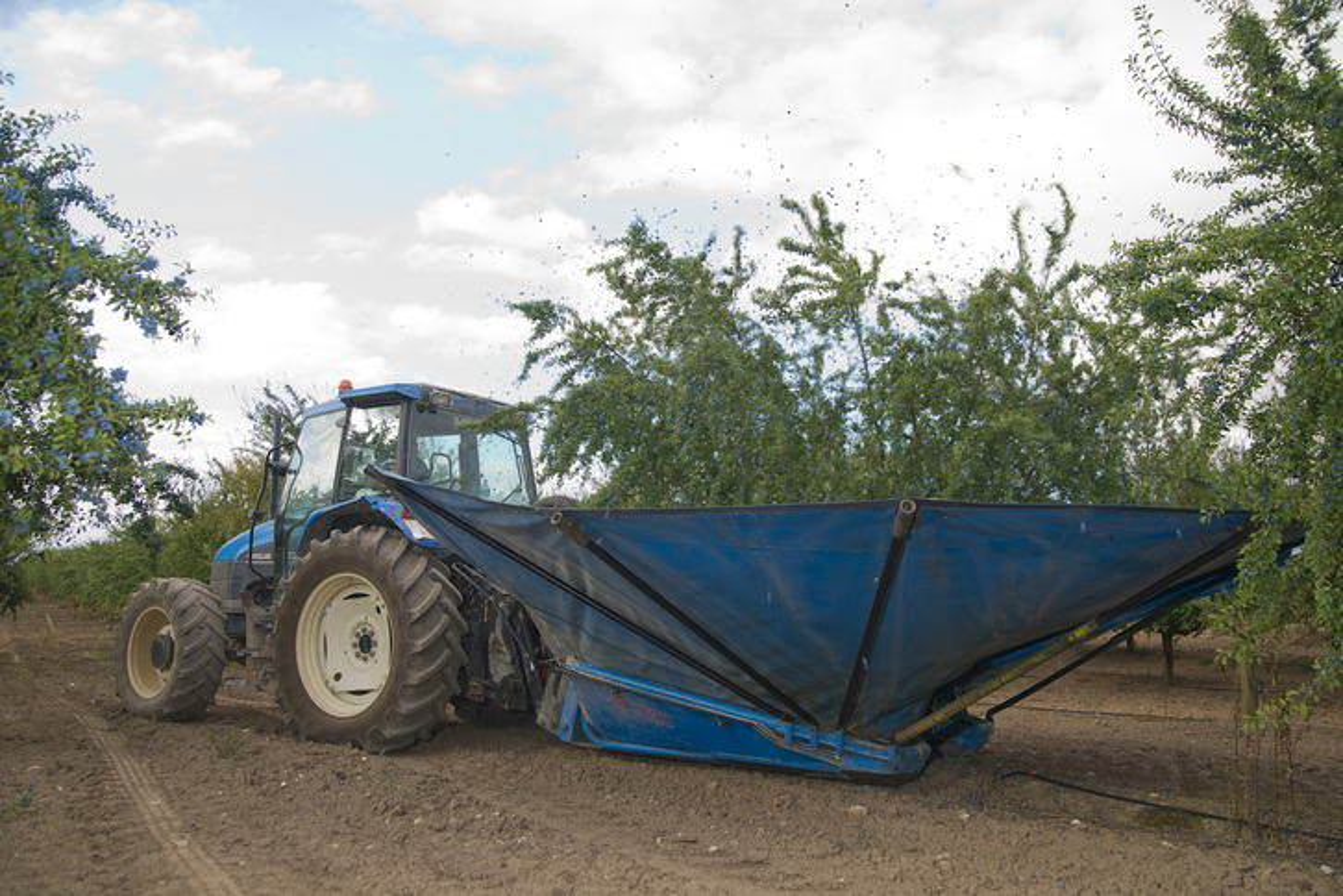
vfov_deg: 46.4
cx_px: 672
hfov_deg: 65.5
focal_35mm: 28
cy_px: 448
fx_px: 1044
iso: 100
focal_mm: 28
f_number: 5
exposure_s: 1/125
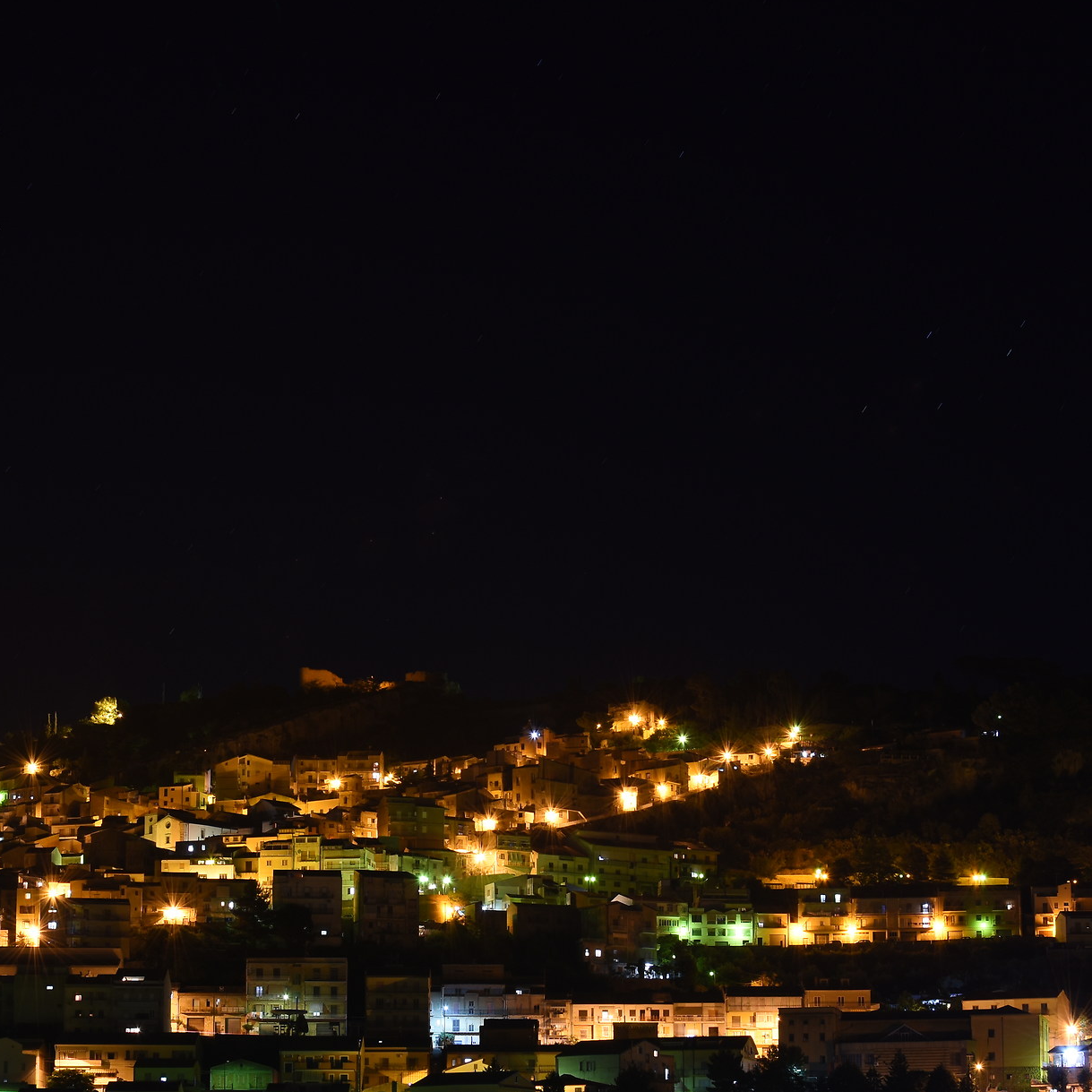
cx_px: 462
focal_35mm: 88
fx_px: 3135
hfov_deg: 19.7
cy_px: 668
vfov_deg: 19.7
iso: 100
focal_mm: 35
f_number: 7.1
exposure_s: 30
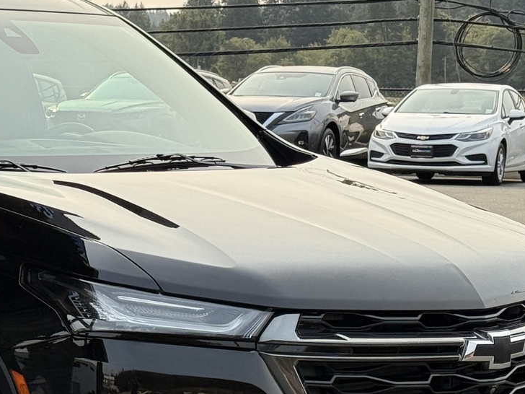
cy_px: 297
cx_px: -66
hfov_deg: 14.3
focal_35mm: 135
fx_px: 2047
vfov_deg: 11.0
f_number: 1.78
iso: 64
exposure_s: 1/1795
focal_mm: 6.76
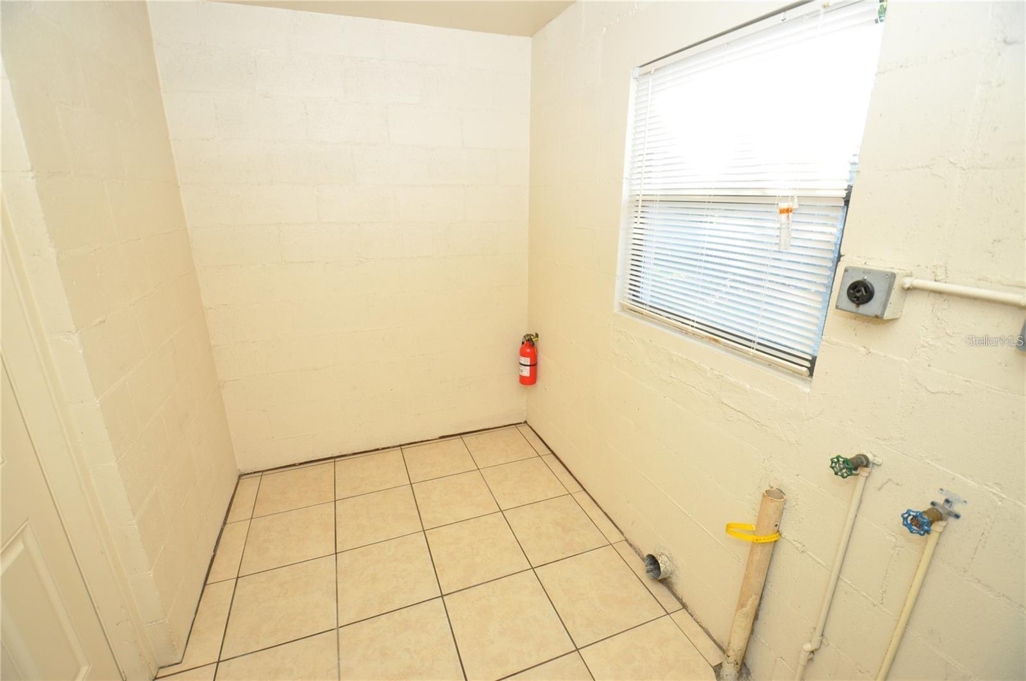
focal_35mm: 15
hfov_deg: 100.5
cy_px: 340
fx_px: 427
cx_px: 513
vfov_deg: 77.2
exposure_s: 1/60
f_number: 4
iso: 800
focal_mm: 10
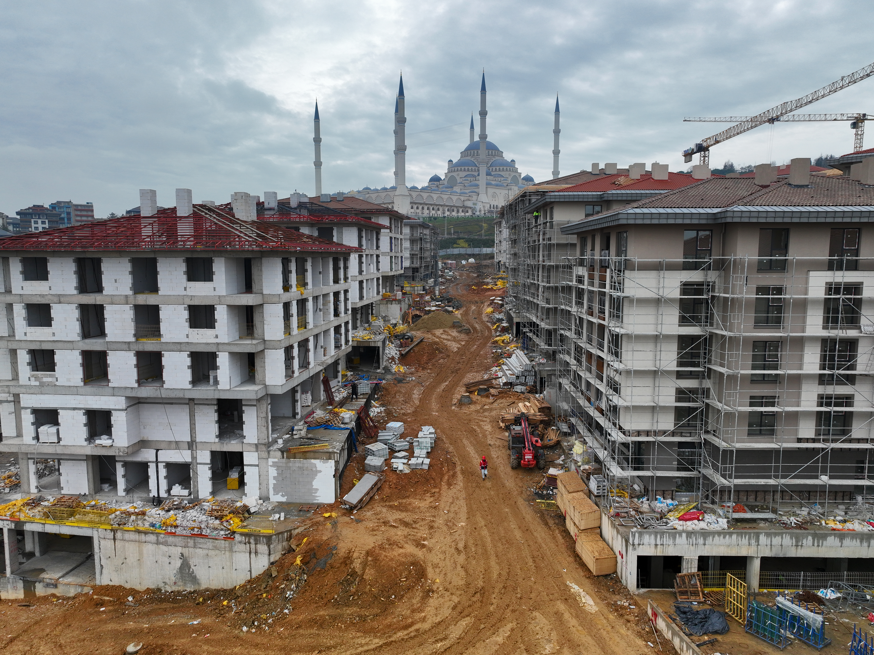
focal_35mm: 24
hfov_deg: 71.6
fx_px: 606
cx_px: 437
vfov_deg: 56.8
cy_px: 328
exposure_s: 1/1000
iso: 130
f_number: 2.8
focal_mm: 12.29
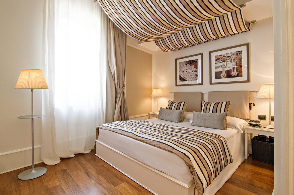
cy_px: 98
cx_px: 147
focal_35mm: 16
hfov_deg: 95.0
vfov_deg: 72.0
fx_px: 135
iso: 200
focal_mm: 11
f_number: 9
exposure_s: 1/6
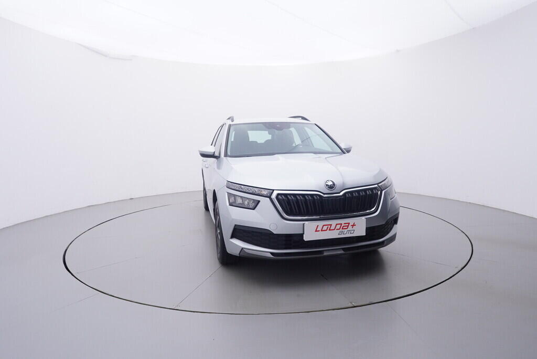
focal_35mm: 22
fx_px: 336
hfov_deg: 77.3
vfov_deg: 56.2
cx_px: 268
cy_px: 180
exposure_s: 1/80
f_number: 5
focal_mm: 15
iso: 200
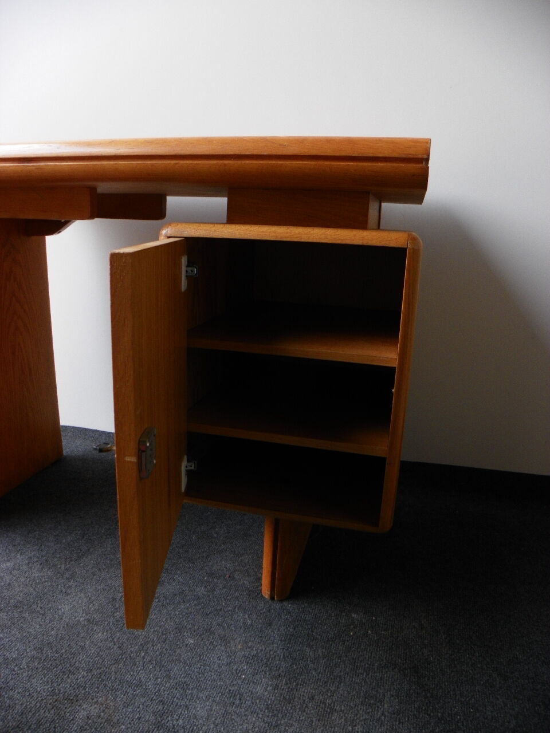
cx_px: 275
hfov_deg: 53.1
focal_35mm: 26
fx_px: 551
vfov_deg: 67.3
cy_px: 366
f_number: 2.8
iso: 80
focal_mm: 4.6
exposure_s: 1/30
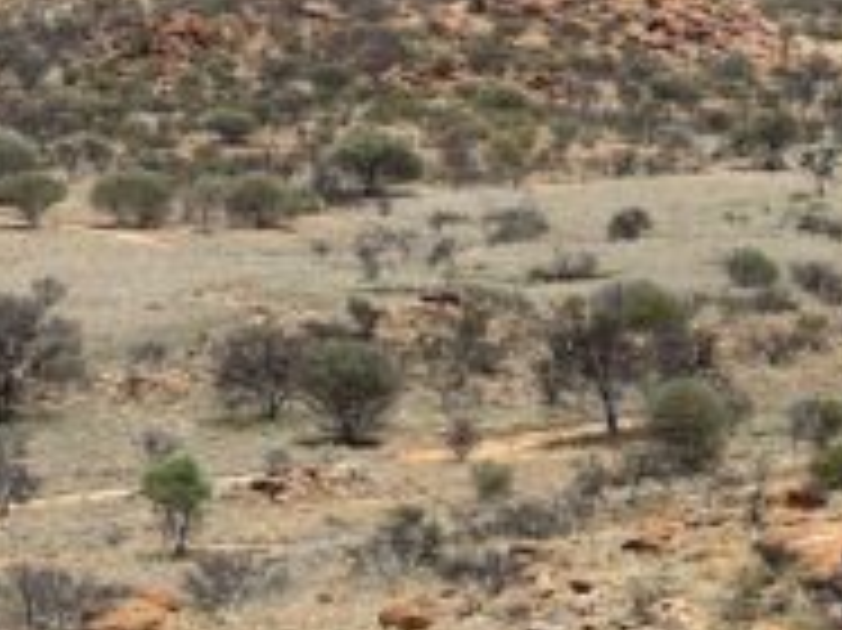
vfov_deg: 9.0
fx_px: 3987
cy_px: 482
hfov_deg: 12.0
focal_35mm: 164
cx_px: 621
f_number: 2.2
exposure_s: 1/1449
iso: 20
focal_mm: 7.5
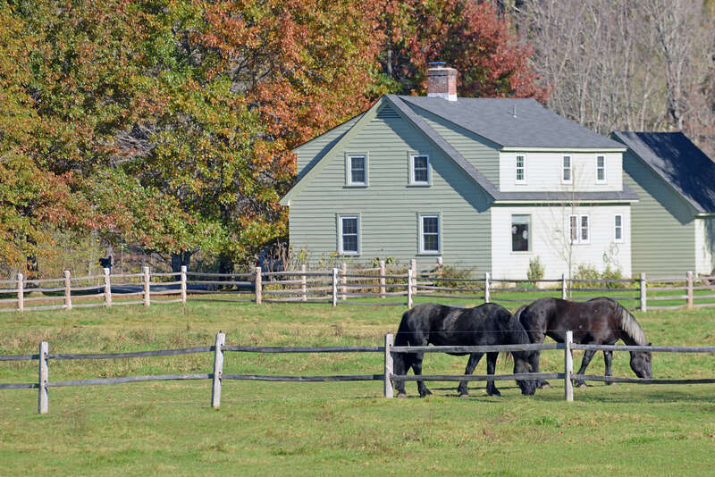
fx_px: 4371
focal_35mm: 220
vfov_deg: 6.3
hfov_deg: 9.4
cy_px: 238
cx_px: 358
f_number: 7.1
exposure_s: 1/200
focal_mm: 220
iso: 100
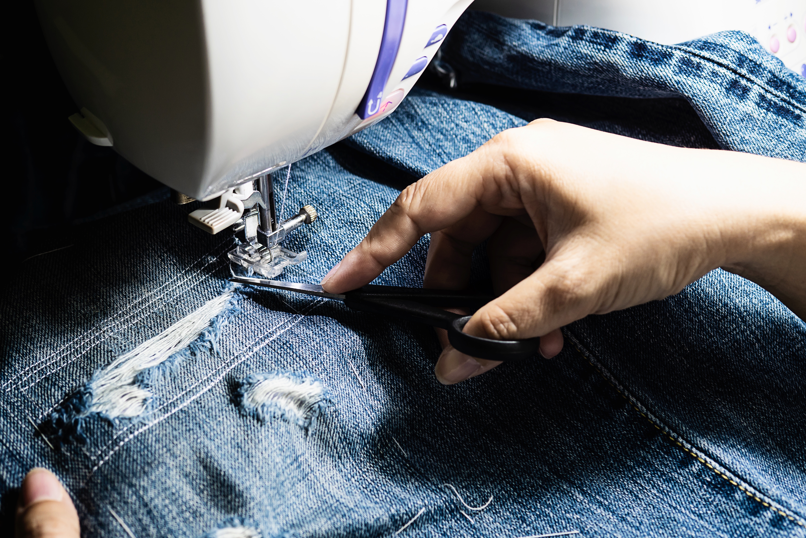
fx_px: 1142
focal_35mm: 51
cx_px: 403
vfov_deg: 26.5
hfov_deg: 38.9
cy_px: 269
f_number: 3.2
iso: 200
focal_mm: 25
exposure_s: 1/40
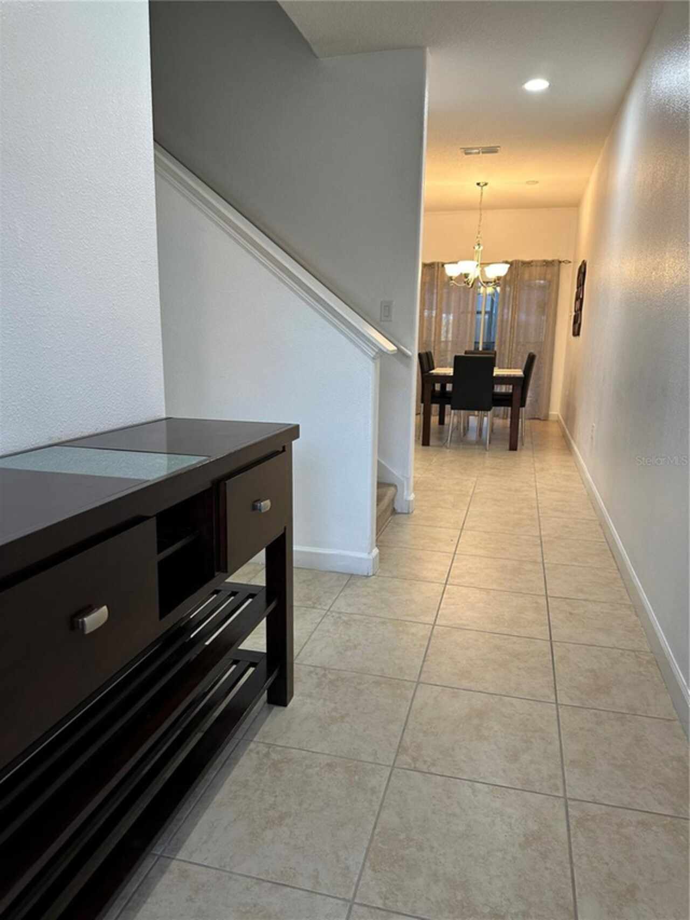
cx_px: 345
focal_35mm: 24
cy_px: 460
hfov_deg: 56.8
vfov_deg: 71.6
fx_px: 638
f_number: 1.78
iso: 160
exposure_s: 1/60
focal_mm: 6.86
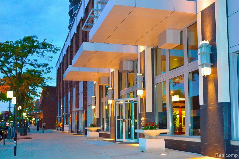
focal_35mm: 42
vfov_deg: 31.8
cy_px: 80
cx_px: 120
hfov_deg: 46.4
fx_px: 279
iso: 800
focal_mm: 28
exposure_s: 1/13
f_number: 4.5
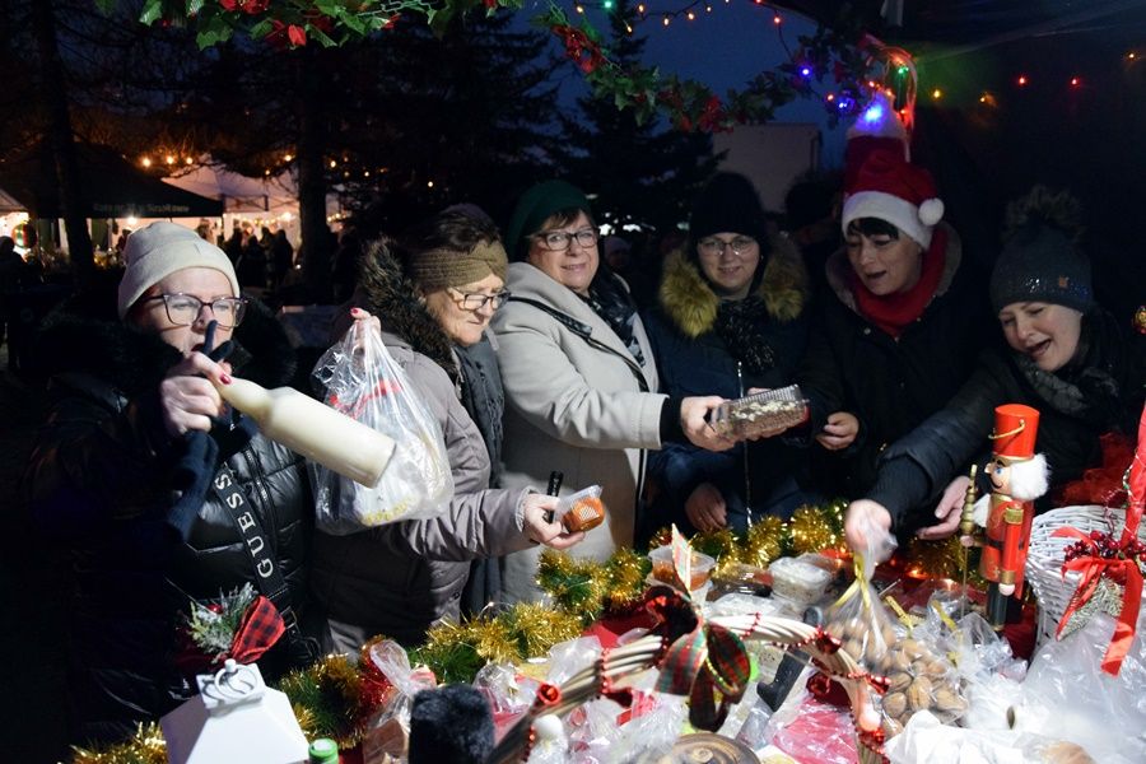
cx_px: 573
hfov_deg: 67.4
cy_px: 382
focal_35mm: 27
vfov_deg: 47.9
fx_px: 859
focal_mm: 18
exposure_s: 1/80
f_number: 3.5
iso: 3600
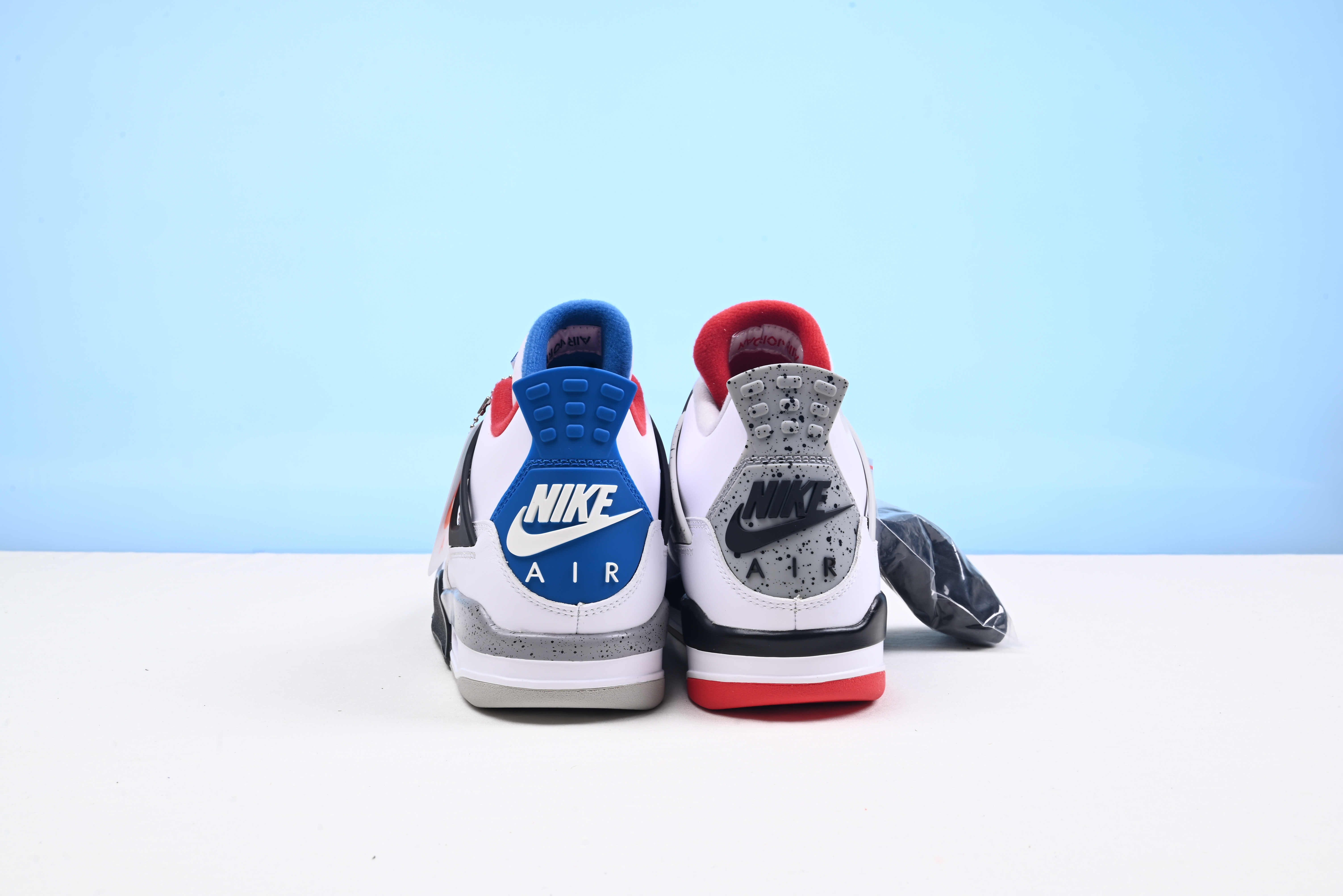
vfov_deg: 33.4
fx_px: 1493
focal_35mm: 40
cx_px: 672
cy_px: 448
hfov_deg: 48.4
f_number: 16
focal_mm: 40
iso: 100
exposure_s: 1/2
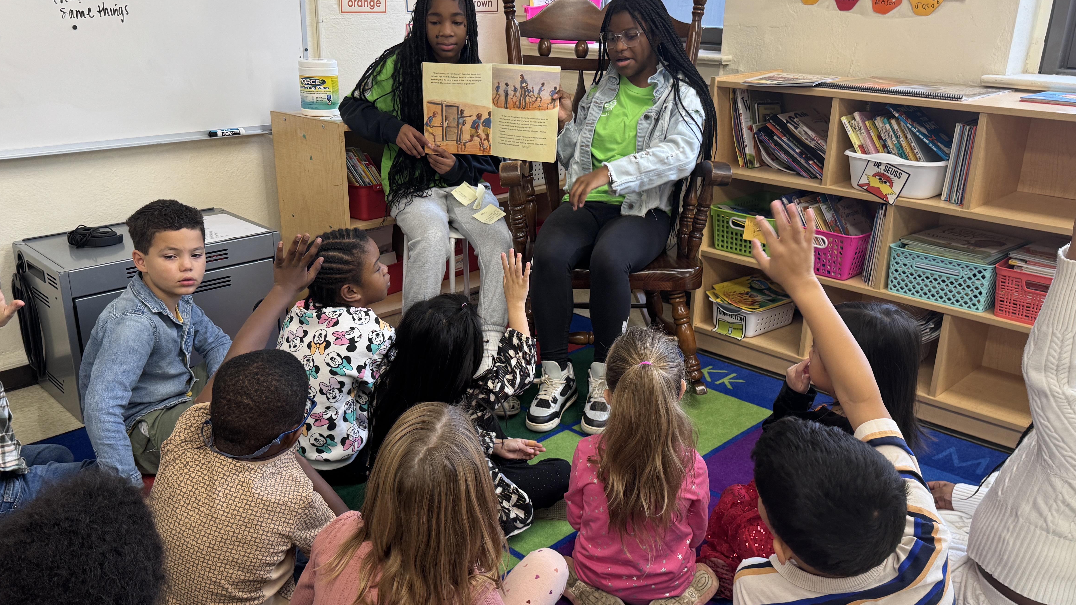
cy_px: 311
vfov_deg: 36.7
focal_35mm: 32
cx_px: 509
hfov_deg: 61.0
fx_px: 913
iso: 125
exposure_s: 1/60
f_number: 1.78
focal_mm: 6.76
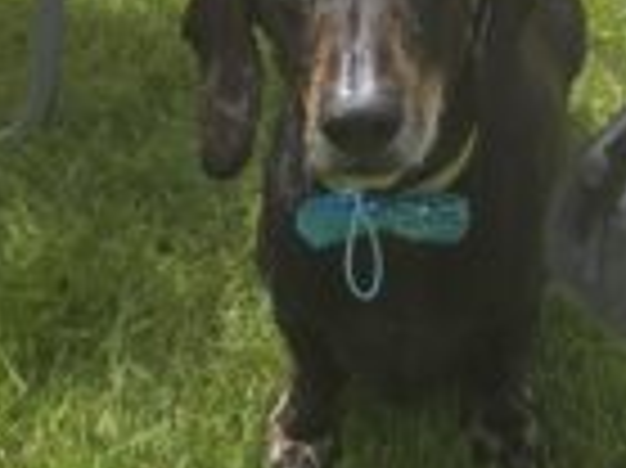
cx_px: 612
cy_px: -16
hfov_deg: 19.9
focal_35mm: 96
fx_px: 1735
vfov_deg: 15.1
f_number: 1.8
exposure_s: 1/1090
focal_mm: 5.4
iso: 25
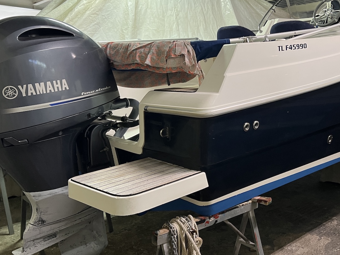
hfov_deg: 47.9
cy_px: 114
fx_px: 373
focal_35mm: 38
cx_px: 236
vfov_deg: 37.7
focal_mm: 5.7
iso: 250
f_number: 1.5
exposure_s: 1/50
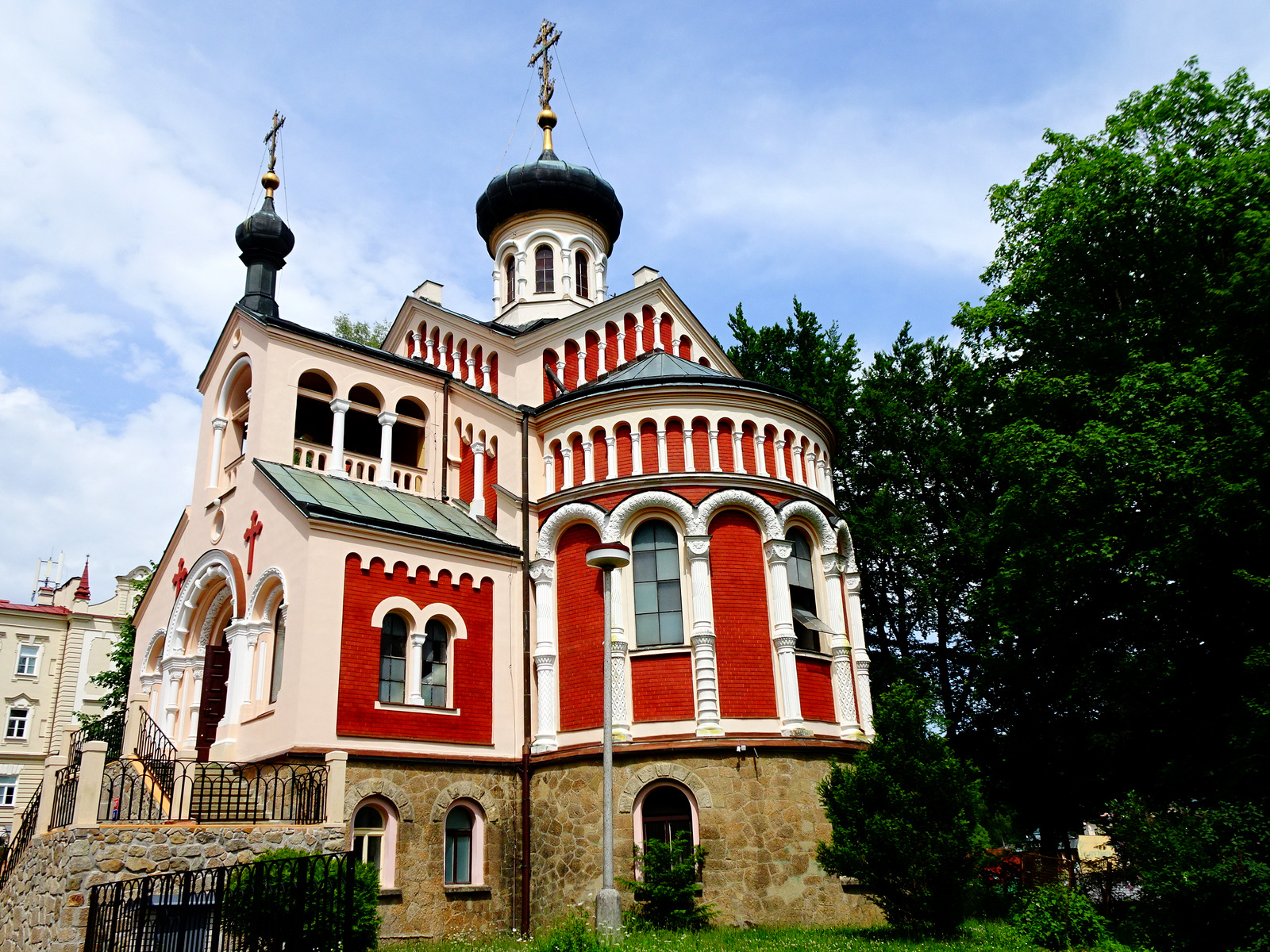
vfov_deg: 48.2
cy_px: 476
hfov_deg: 61.7
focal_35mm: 29
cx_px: 635
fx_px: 1064
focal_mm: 4.92
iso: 80
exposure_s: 1/800
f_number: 3.5
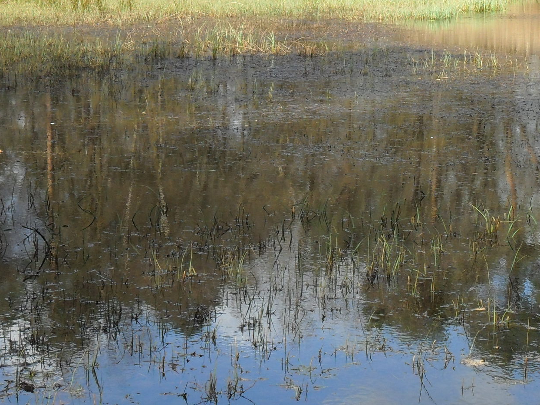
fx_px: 1669
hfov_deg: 18.3
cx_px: 373
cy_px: 146
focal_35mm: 107
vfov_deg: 13.8
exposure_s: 1/250
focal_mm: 9.3
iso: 100
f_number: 5
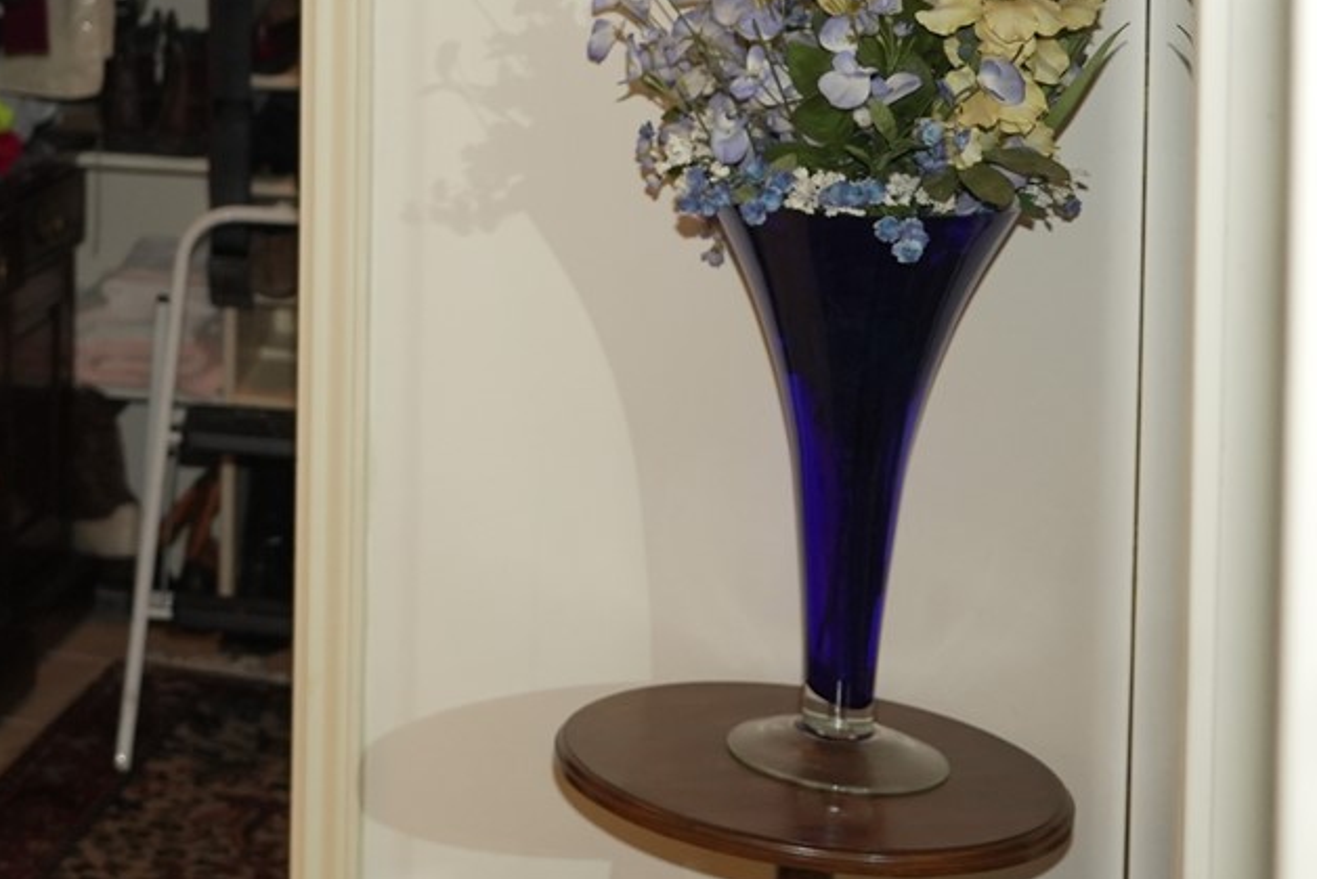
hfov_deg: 21.0
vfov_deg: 15.6
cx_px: -617
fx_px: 3037
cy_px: -275
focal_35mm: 83
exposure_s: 1/250
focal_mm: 24
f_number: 2.8
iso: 800
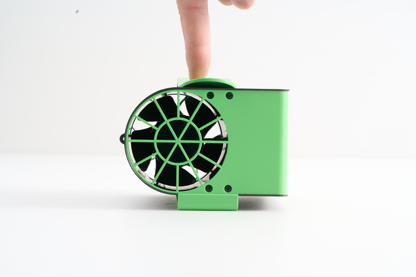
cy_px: 138
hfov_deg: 22.6
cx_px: 208
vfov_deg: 15.2
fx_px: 1040
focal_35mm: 90
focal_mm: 90
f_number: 13
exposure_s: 1/125
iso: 200
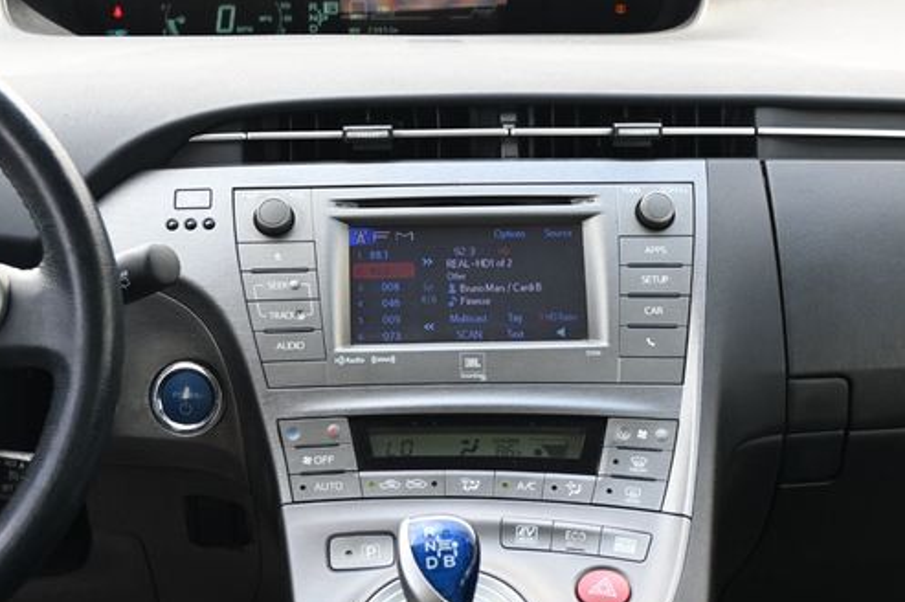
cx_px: 453
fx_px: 1541
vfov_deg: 22.1
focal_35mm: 61
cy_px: 314
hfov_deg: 32.7
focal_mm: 31.5
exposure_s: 1/125
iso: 560
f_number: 5
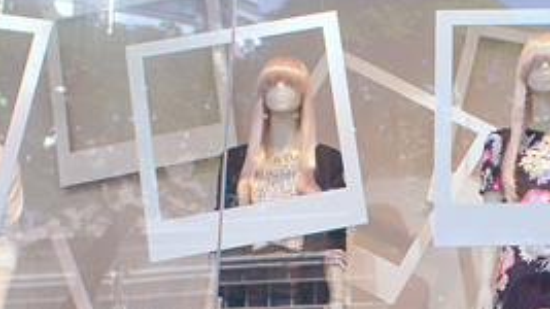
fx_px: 1604
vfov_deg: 10.7
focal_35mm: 110
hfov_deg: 18.9
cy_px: 444
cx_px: 554
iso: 100
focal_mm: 35
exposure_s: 1/125
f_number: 5.6
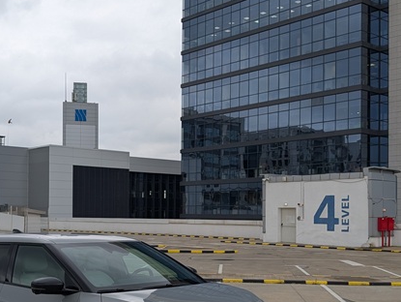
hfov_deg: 36.7
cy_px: 212
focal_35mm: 52
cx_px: 167
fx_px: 603
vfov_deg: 27.8
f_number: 1.68
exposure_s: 1/410
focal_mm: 6.9
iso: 22
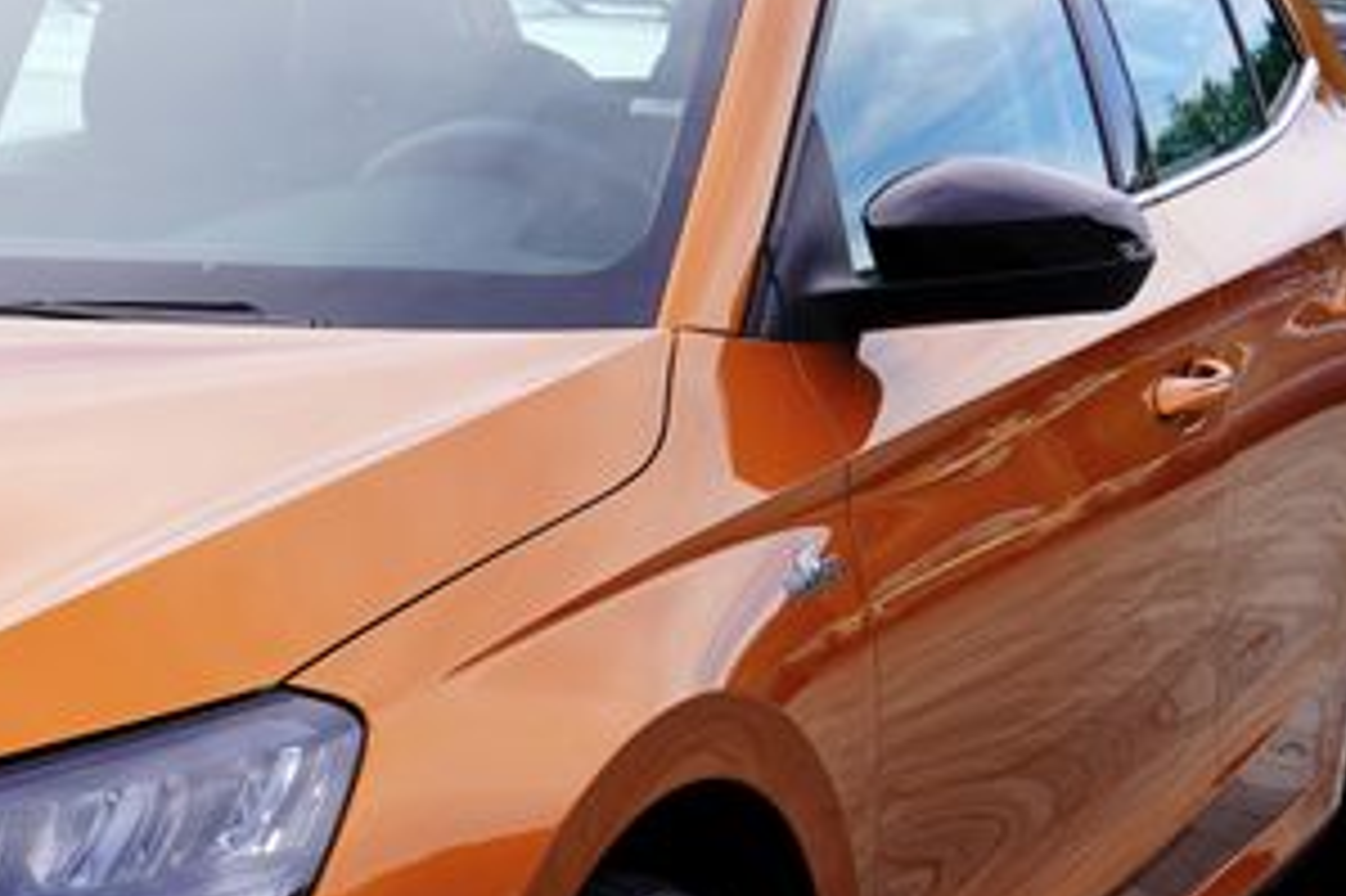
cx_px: -122
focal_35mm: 113
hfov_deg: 17.5
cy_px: 655
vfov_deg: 12.1
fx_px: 4222
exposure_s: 1/100
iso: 100
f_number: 7.1
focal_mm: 33
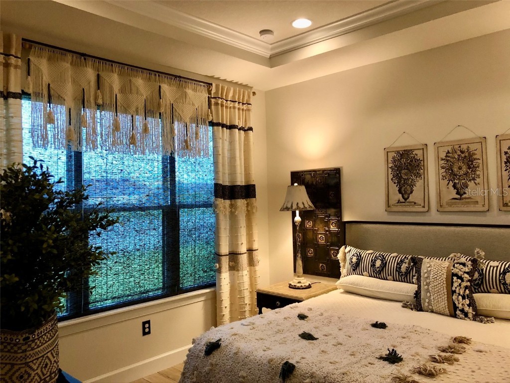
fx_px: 413
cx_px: 255
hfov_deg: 63.4
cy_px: 192
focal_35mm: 28
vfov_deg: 49.7
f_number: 1.8
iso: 80
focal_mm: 3.99
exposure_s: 1/15
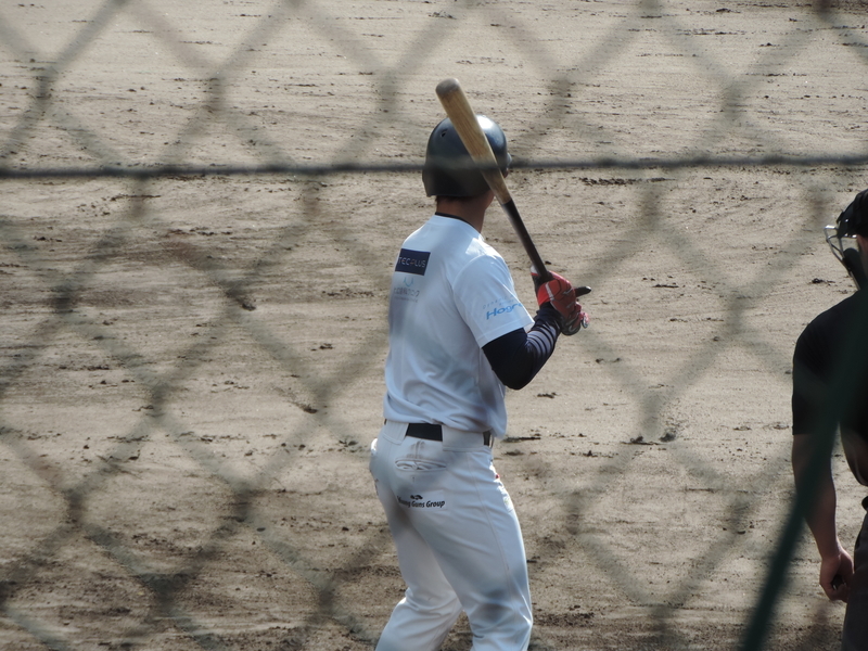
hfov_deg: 5.7
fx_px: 8776
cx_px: 434
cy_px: 326
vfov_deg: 4.2
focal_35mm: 350
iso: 80
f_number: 4.8
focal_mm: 62.4
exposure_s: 1/320
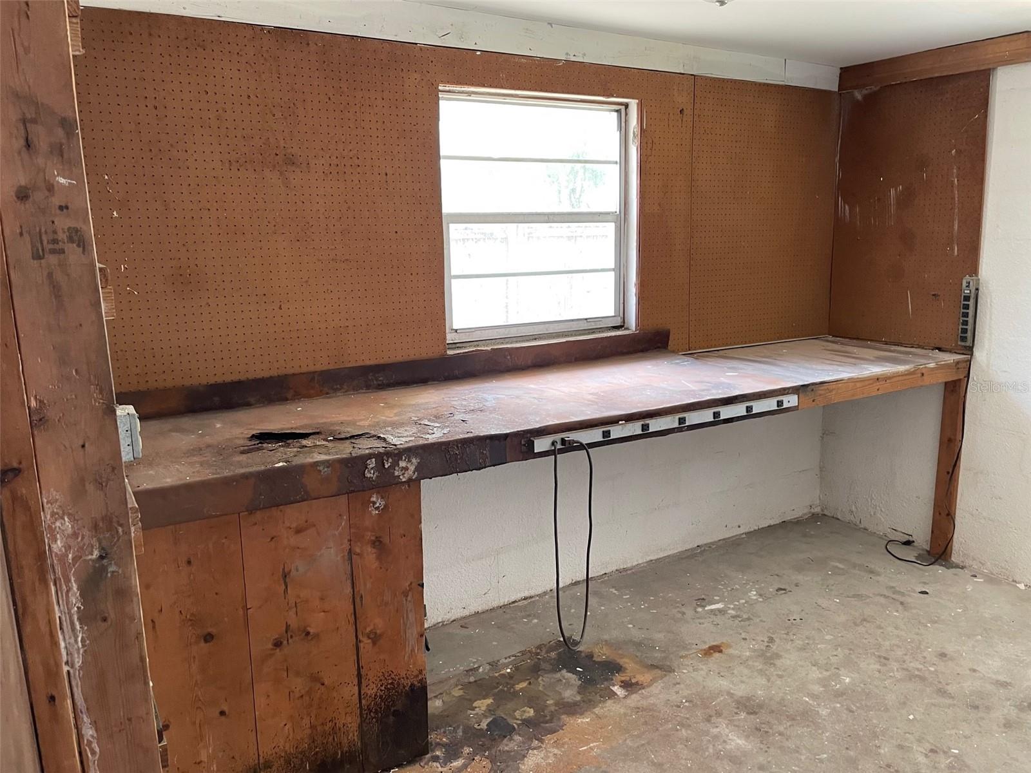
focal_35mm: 26
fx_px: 774
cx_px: 516
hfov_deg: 67.3
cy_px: 386
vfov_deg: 53.1
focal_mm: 4.2
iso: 125
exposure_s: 1/82
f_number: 1.6
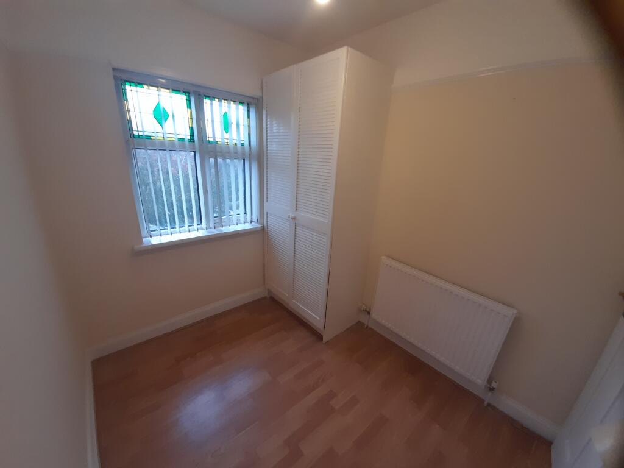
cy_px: 234
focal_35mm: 13
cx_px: 312
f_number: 2.2
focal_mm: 1.42
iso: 160
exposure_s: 1/50
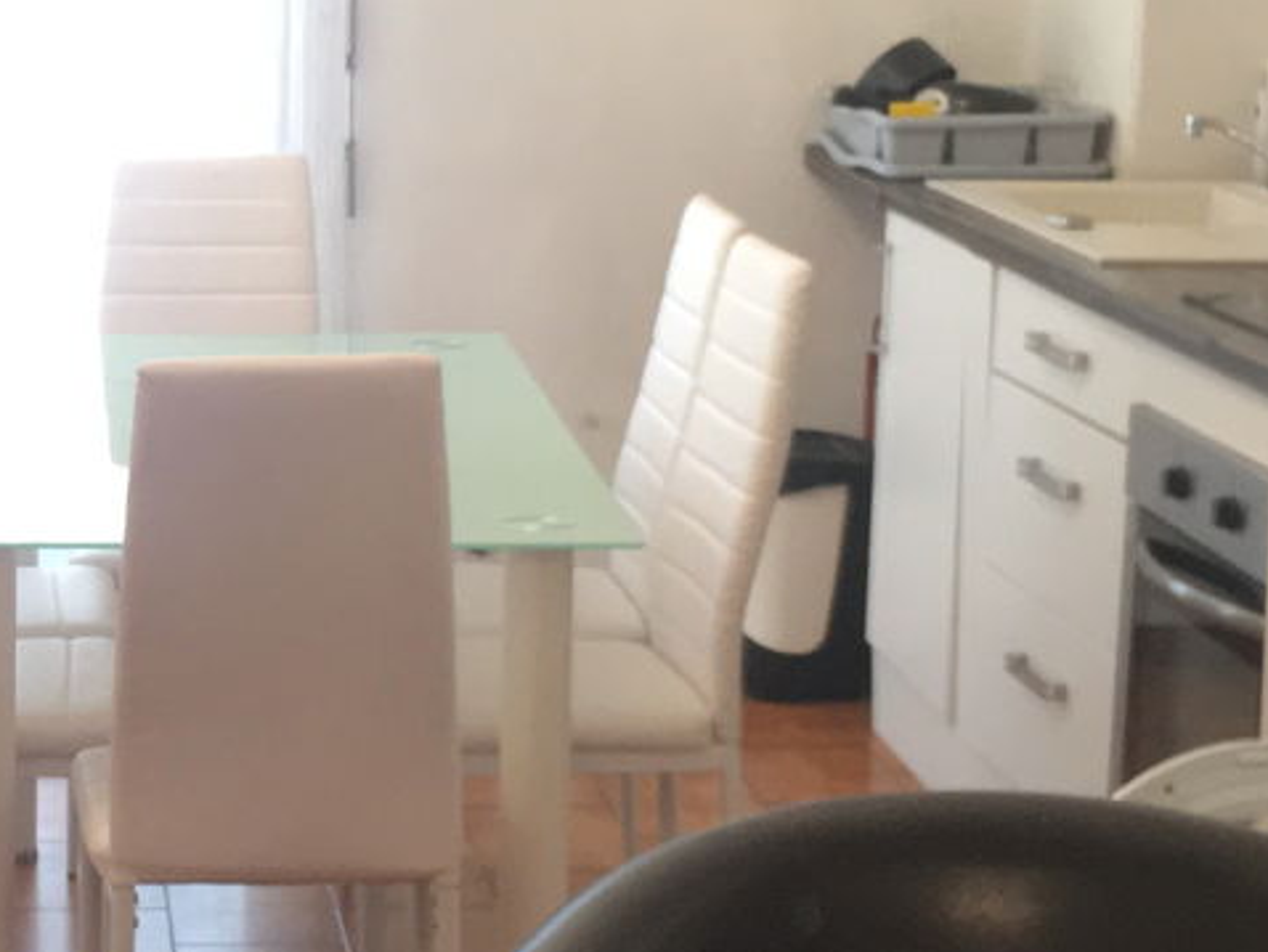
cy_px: 440
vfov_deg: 15.3
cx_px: -16
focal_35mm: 97
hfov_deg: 19.6
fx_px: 3555
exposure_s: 1/33
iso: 100
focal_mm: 4.15
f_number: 2.2
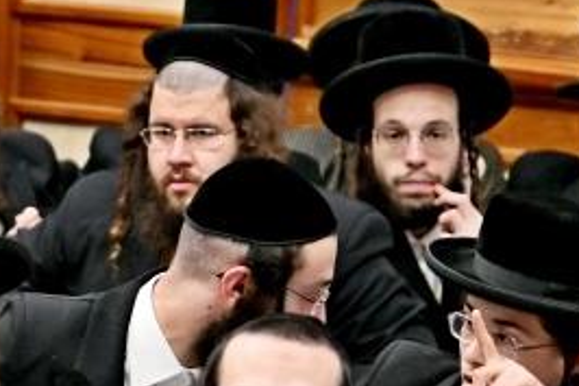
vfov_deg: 3.4
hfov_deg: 5.1
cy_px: 297
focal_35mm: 404
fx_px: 6493
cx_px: -383
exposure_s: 1/160
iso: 320
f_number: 2.8
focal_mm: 70
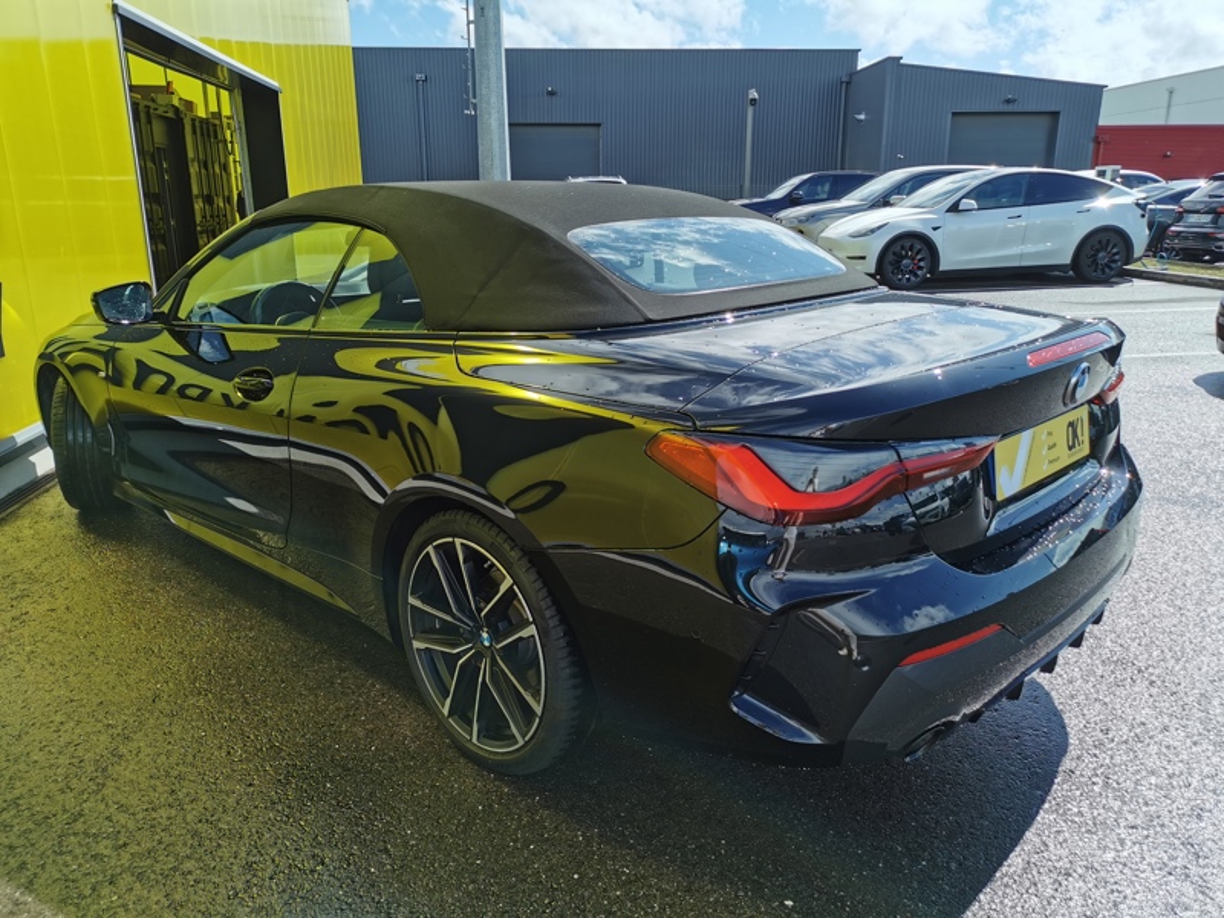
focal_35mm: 27
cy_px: 459
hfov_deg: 65.3
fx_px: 955
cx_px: 612
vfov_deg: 51.4
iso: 50
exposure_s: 1/2364
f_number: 1.8
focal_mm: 5.58
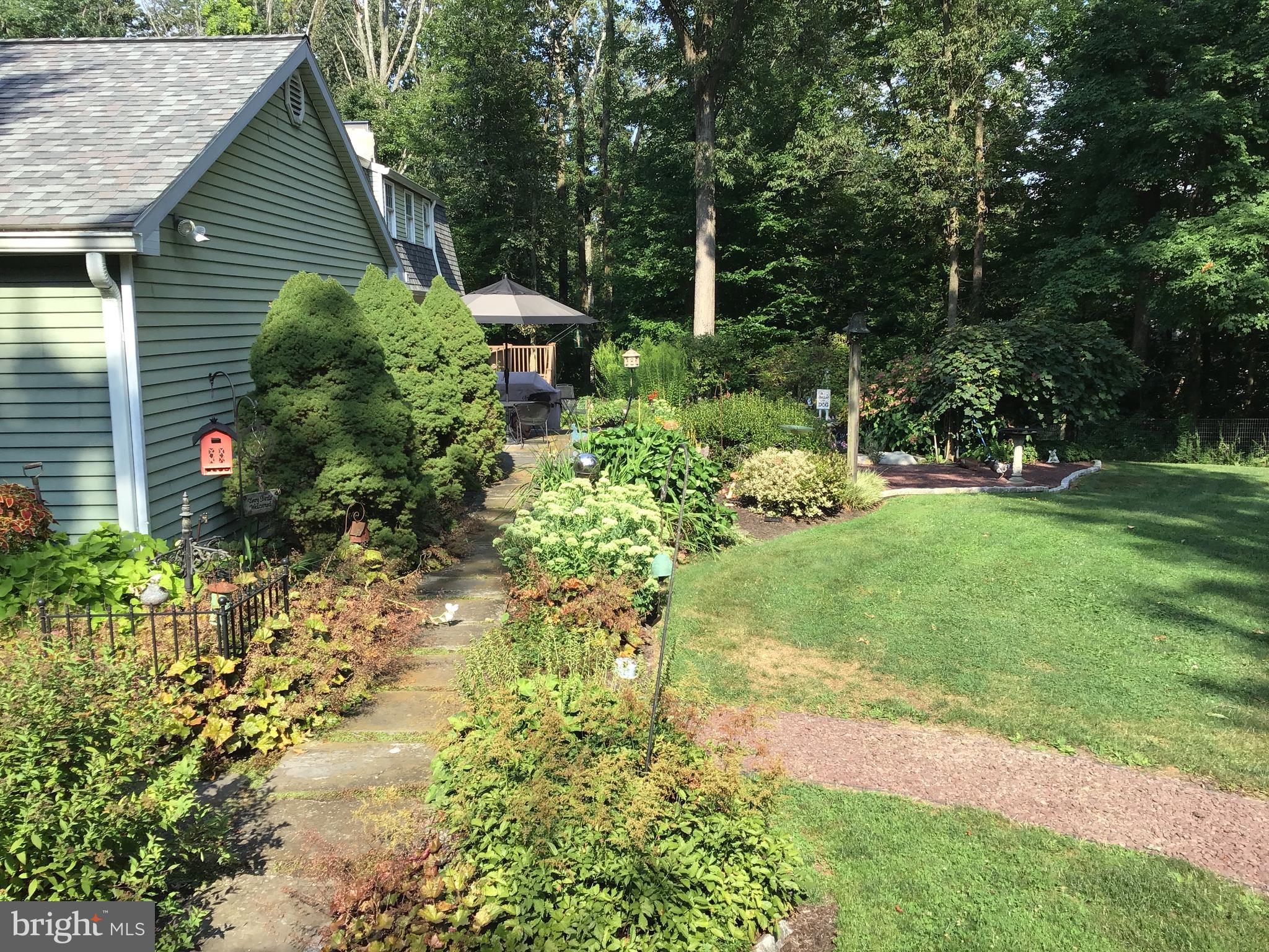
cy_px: 476
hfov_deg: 58.4
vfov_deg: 45.4
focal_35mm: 31
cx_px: 634
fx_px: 1136
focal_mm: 3.3
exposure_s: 1/440
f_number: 2.4
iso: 25
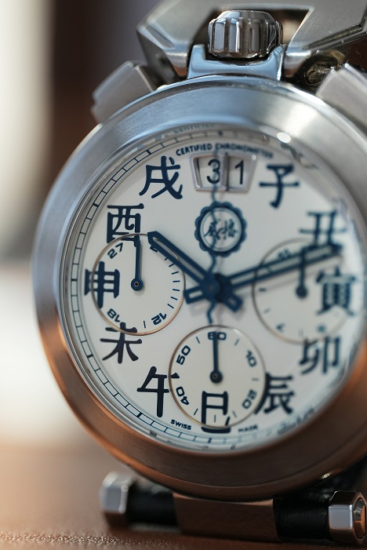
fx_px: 1604
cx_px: 184
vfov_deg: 19.4
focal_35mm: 105
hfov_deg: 13.1
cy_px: 275
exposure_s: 1/250
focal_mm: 105
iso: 1250
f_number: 2.8
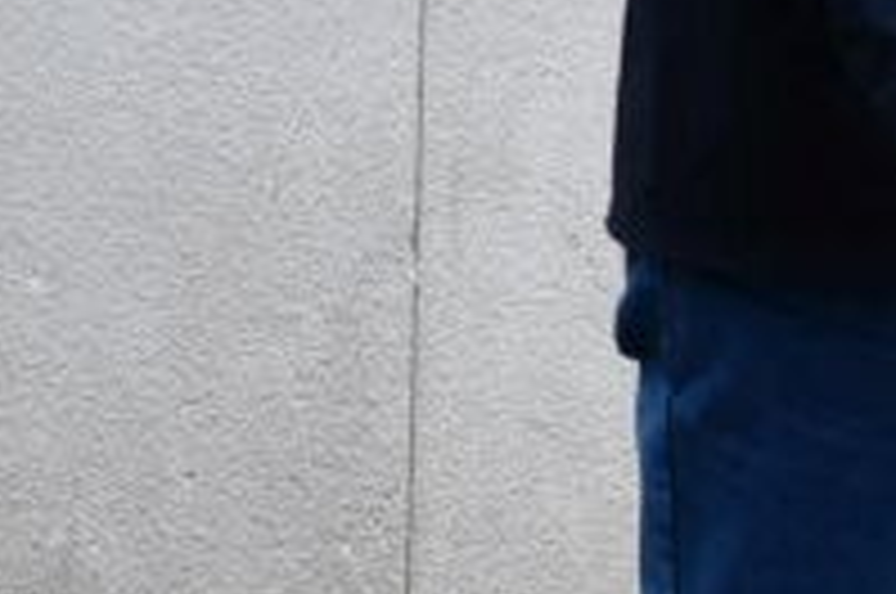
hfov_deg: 1.7
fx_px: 30266
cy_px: 144
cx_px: 1400
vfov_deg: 1.1
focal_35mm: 1218
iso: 400
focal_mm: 112
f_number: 5.6
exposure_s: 1/250
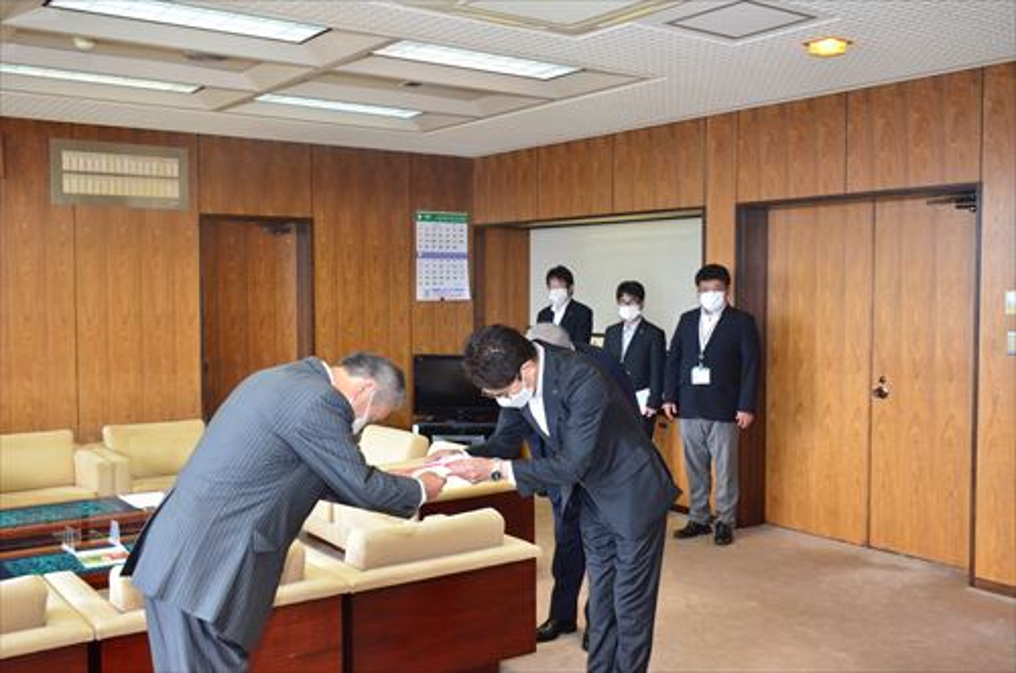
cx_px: 508
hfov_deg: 53.2
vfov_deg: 36.7
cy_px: 336
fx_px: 1014
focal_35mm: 36
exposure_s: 1/250
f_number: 5
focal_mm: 24
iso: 2500
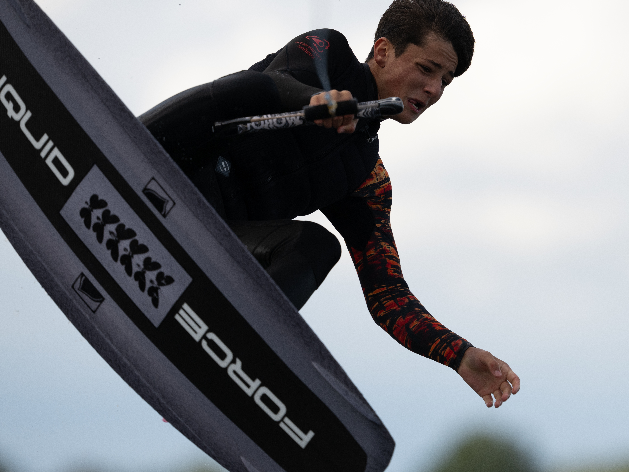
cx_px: 371
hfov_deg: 3.5
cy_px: 226
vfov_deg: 2.6
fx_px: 10212
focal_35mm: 562
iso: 320
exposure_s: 1/2500
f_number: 4.5
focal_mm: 400
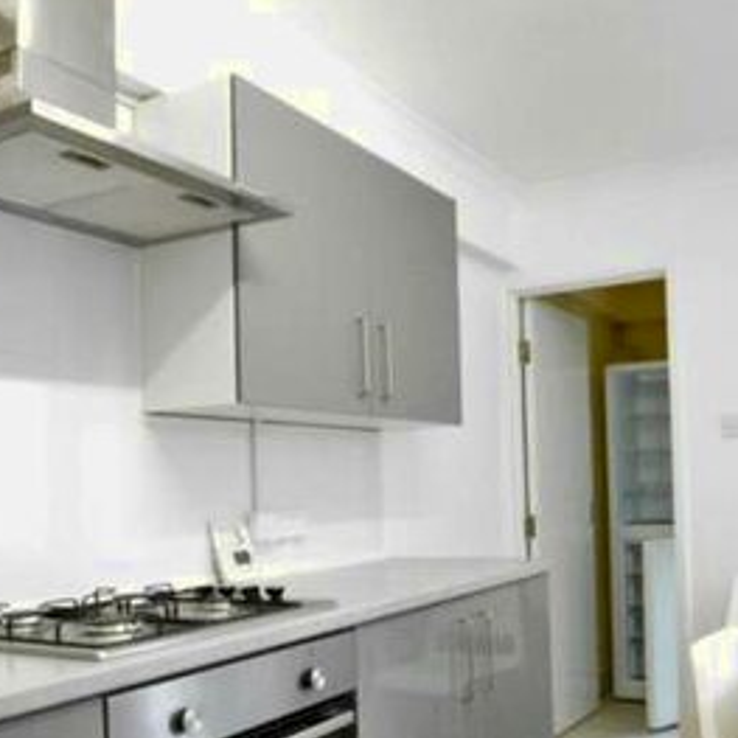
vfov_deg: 47.9
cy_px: 470
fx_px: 820
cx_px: 446
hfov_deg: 48.1
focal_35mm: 34
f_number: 10
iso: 6400
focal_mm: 10
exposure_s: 1/13
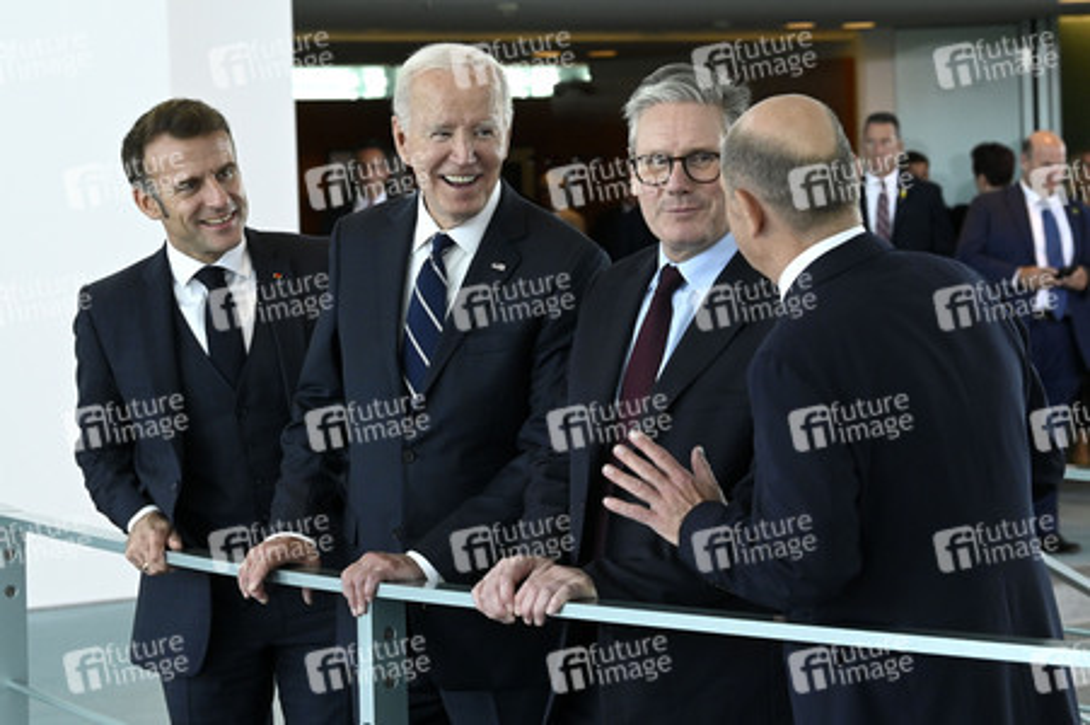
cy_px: 362
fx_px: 2874
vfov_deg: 14.4
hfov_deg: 21.5
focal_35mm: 95
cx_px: 545
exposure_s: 1/640
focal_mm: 95
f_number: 7.1
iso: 4000
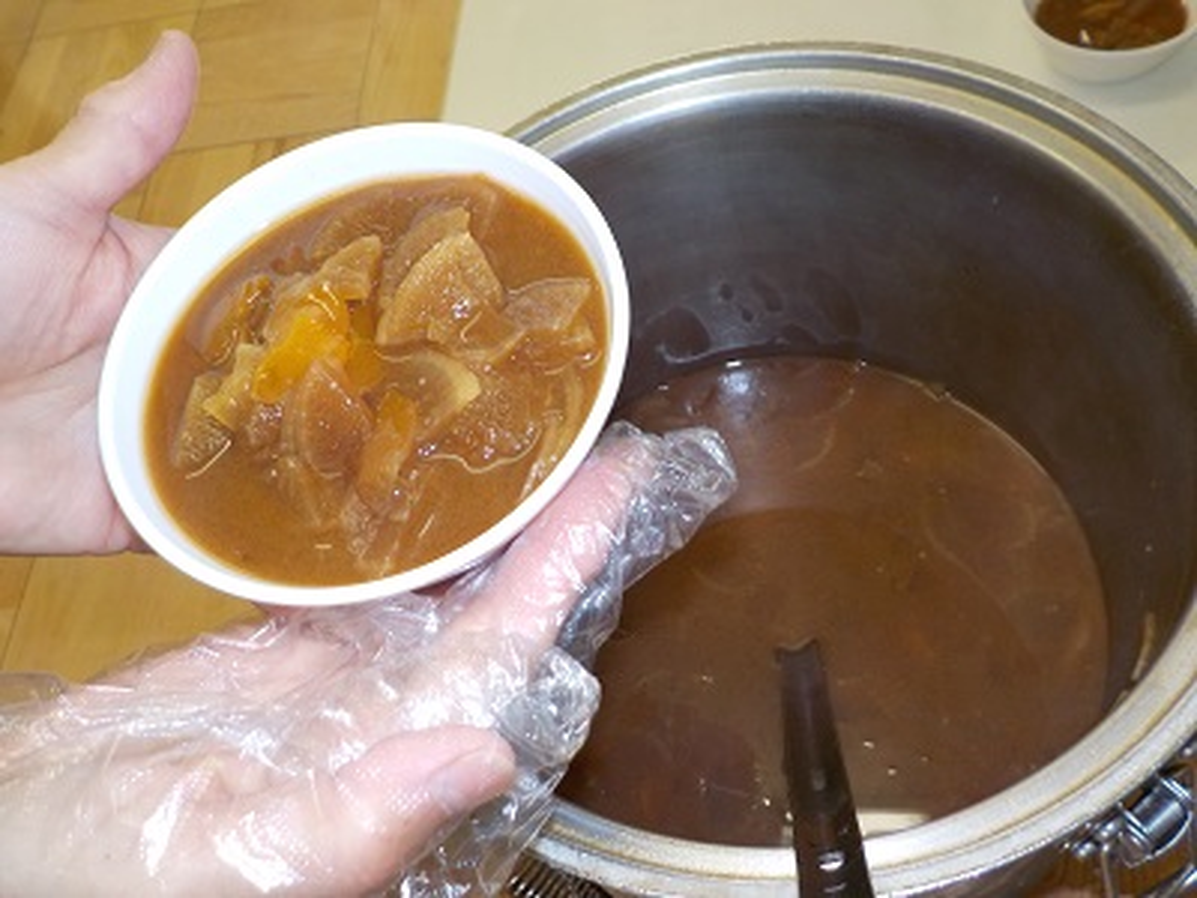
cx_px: 598
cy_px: 449
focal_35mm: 30
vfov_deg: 46.8
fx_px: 1037
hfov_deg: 60.0
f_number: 3.3
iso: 200
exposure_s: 1/30
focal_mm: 4.1
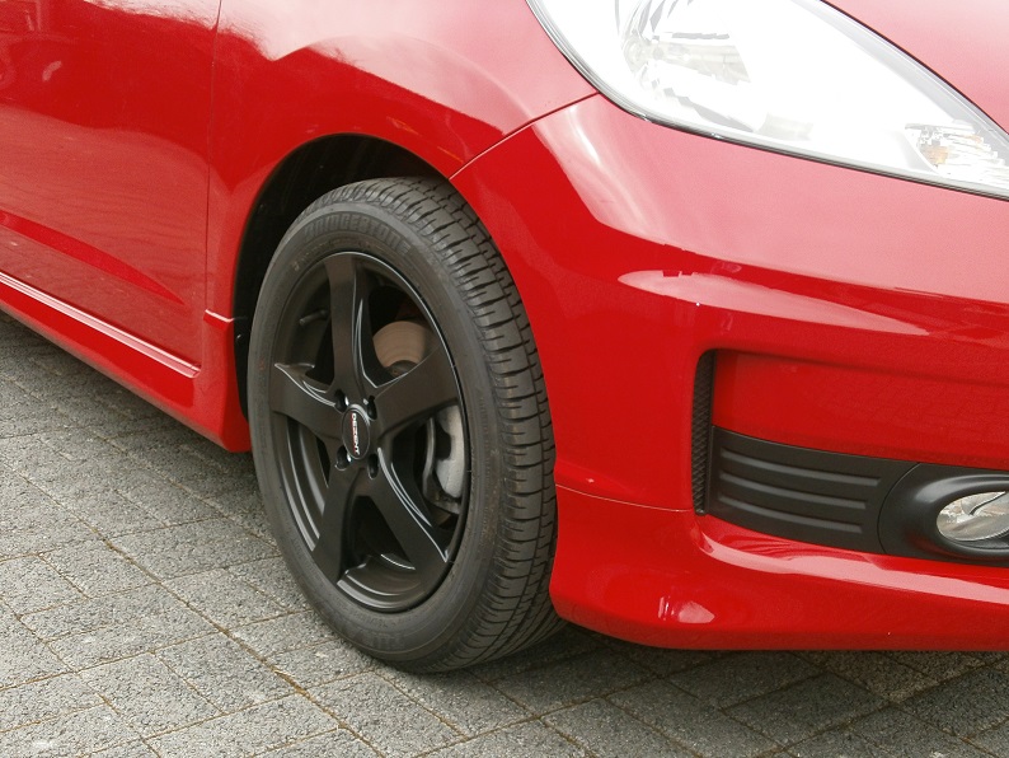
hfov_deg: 41.2
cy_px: 379
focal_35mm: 46
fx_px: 1341
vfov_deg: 31.5
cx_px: 504
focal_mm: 8.1
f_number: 3.8
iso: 125
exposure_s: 1/250
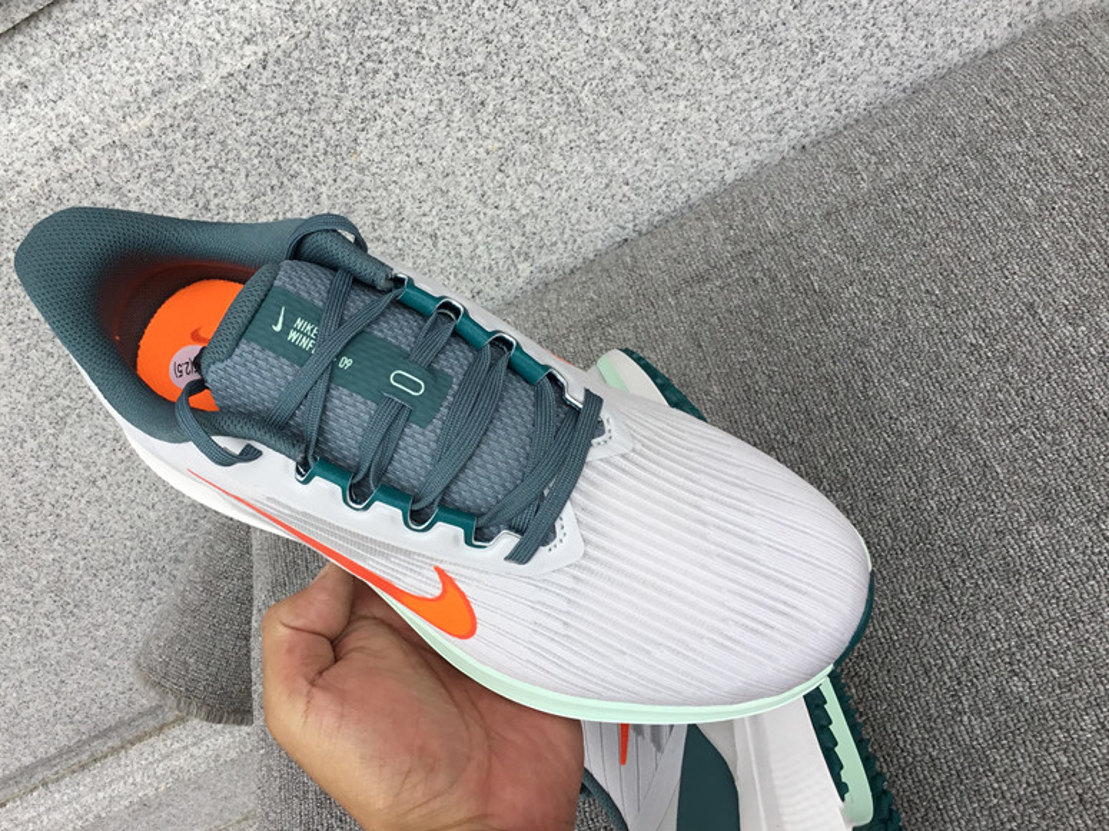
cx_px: 495
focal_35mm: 36
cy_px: 393
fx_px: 1153
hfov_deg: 51.3
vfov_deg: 39.6
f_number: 2.4
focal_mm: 3.3
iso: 25
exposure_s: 1/100
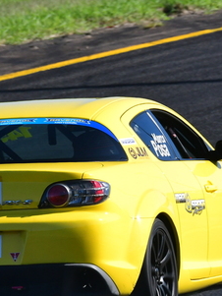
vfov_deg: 1.4
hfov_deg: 1.1
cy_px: 118
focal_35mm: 1378
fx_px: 11775
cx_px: 144
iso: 500
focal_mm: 360
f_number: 11
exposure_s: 1/640
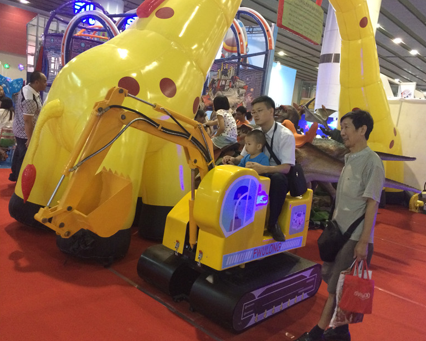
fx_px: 403
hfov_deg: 55.6
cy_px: 169
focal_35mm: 32
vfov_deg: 45.8
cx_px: 230
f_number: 2.2
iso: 320
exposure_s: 1/17
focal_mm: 4.12
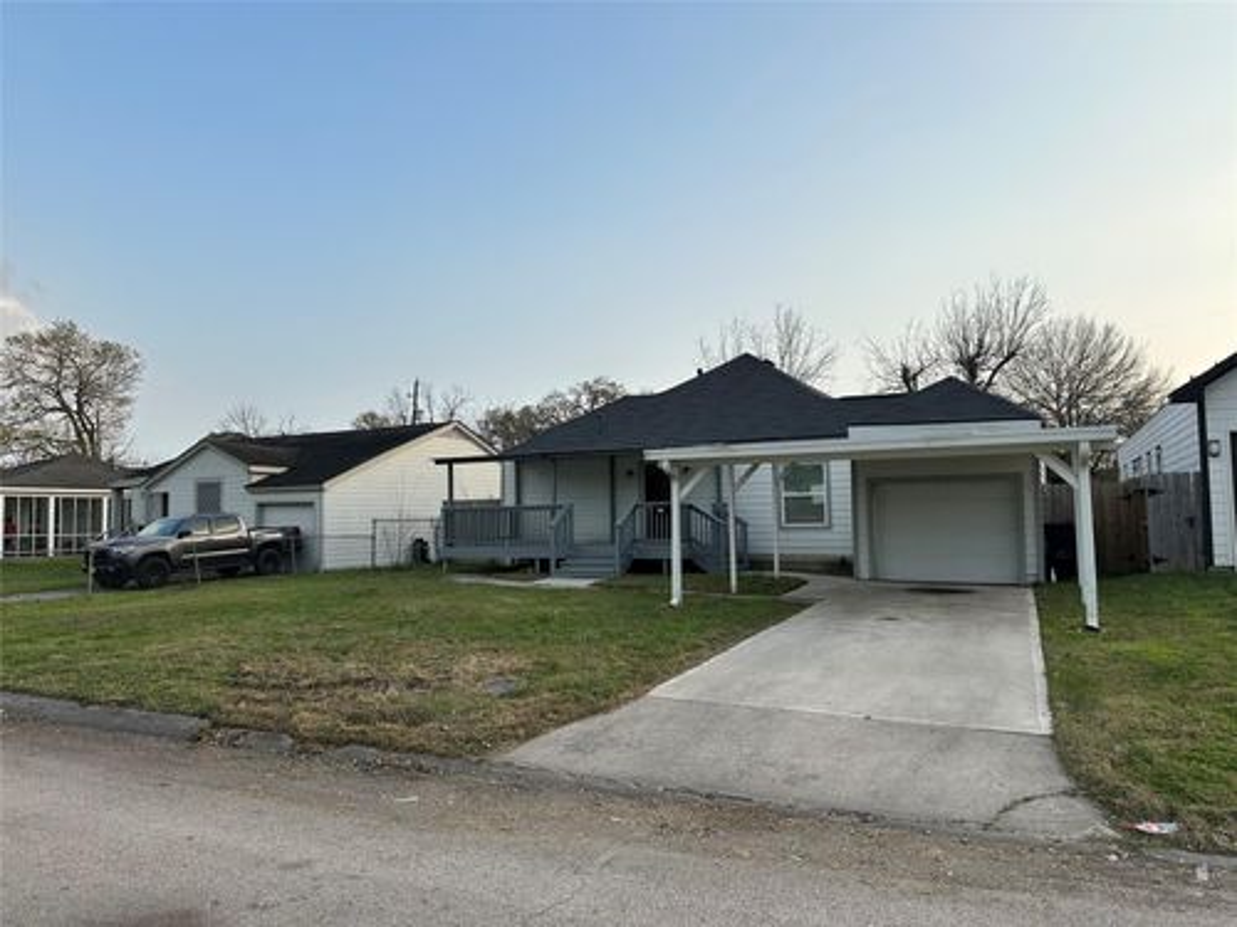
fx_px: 858
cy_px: 464
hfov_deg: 71.6
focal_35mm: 24
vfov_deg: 56.8
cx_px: 618
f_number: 1.78
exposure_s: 1/2353
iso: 80
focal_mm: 6.86
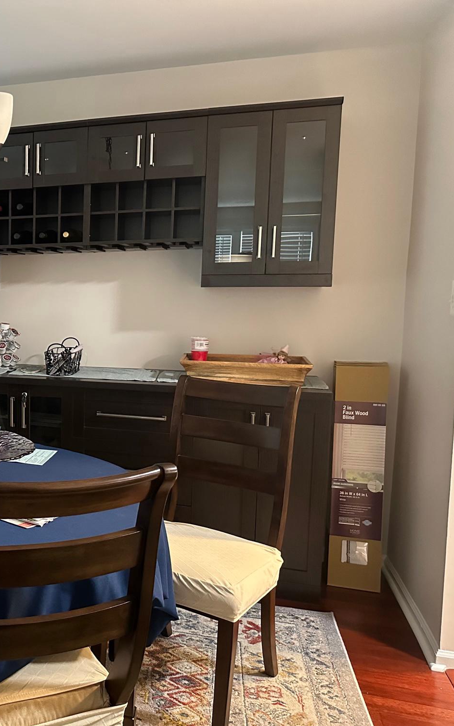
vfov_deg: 56.7
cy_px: 363
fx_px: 673
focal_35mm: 34
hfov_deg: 33.2
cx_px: -28
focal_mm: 6.86
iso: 800
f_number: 1.78
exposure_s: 1/60
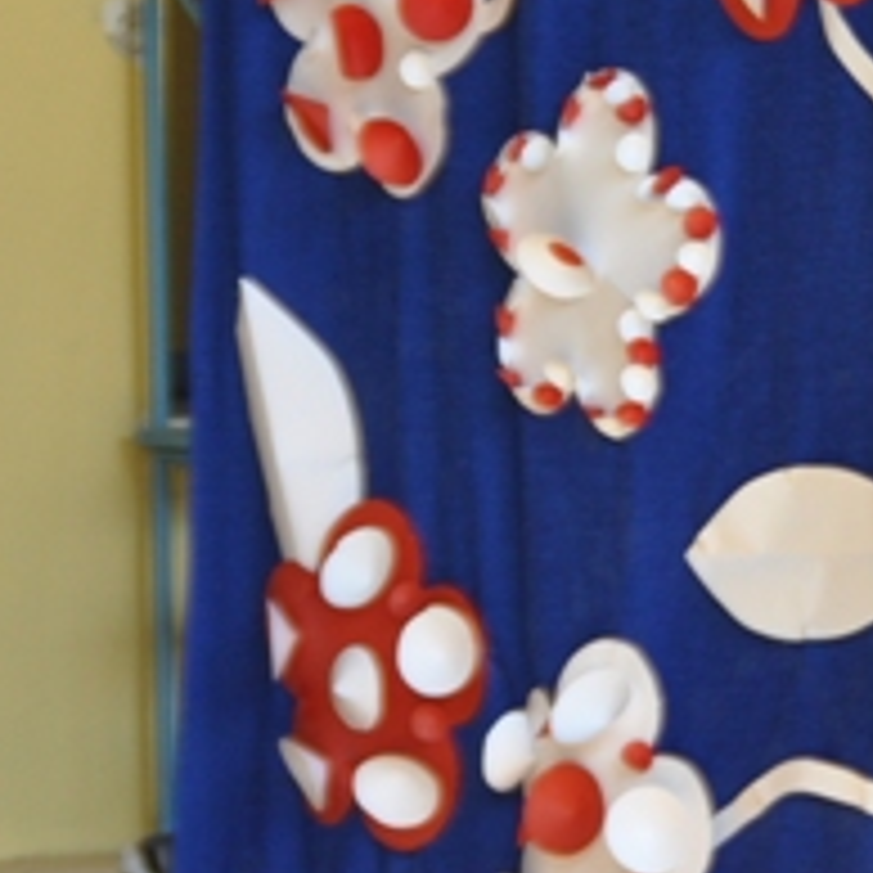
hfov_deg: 6.1
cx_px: 1156
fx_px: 8160
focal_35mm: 286
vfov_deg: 6.1
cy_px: 367
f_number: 5.3
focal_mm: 68
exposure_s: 1/250
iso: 640
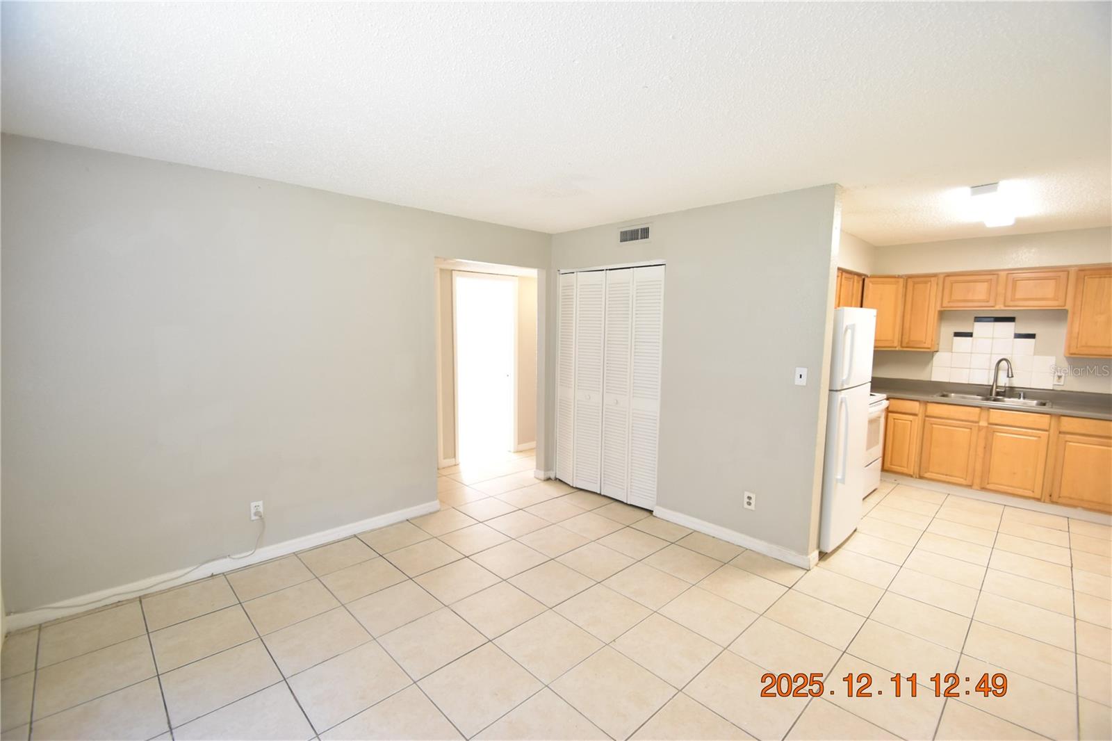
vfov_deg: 77.3
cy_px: 370
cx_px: 556
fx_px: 463
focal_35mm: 15
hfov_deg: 100.4
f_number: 3.5
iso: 800
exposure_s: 1/45
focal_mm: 10
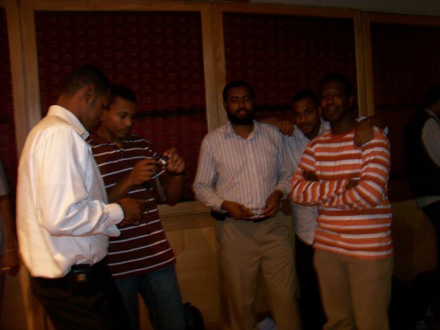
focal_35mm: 33
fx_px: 419
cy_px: 165
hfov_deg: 55.4
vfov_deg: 42.9
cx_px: 220
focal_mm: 5.85
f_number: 2.8
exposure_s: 1/8
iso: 200
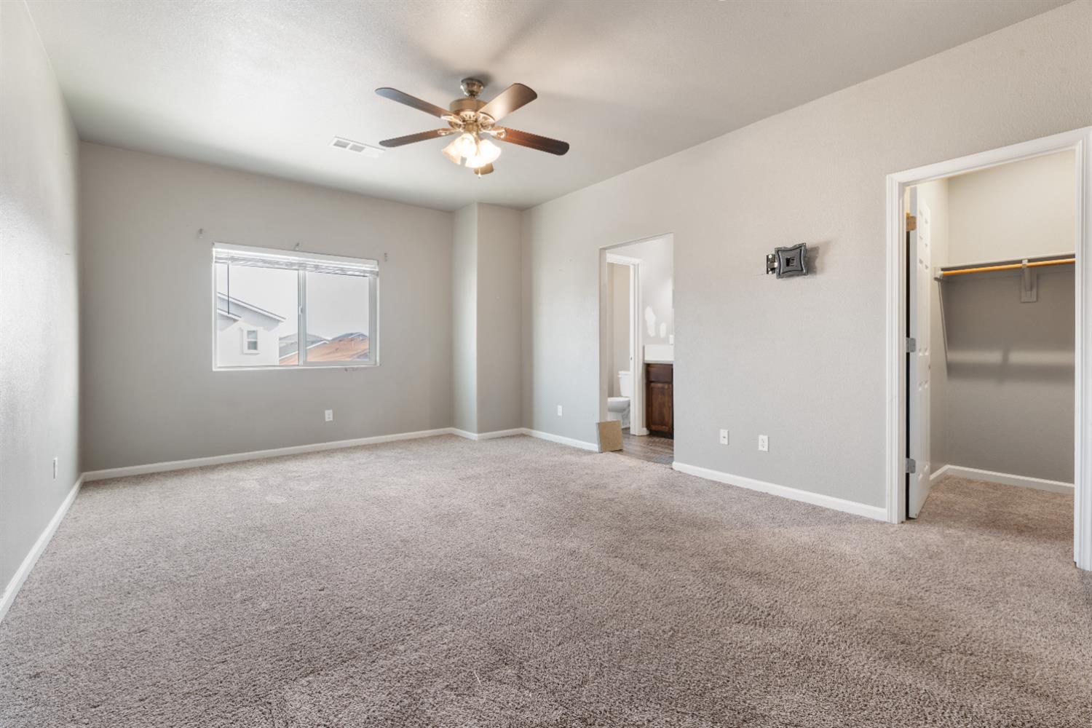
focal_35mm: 15
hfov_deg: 100.4
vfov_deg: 77.3
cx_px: 546
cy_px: 364
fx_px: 455
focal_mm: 15
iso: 100
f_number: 9
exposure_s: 2
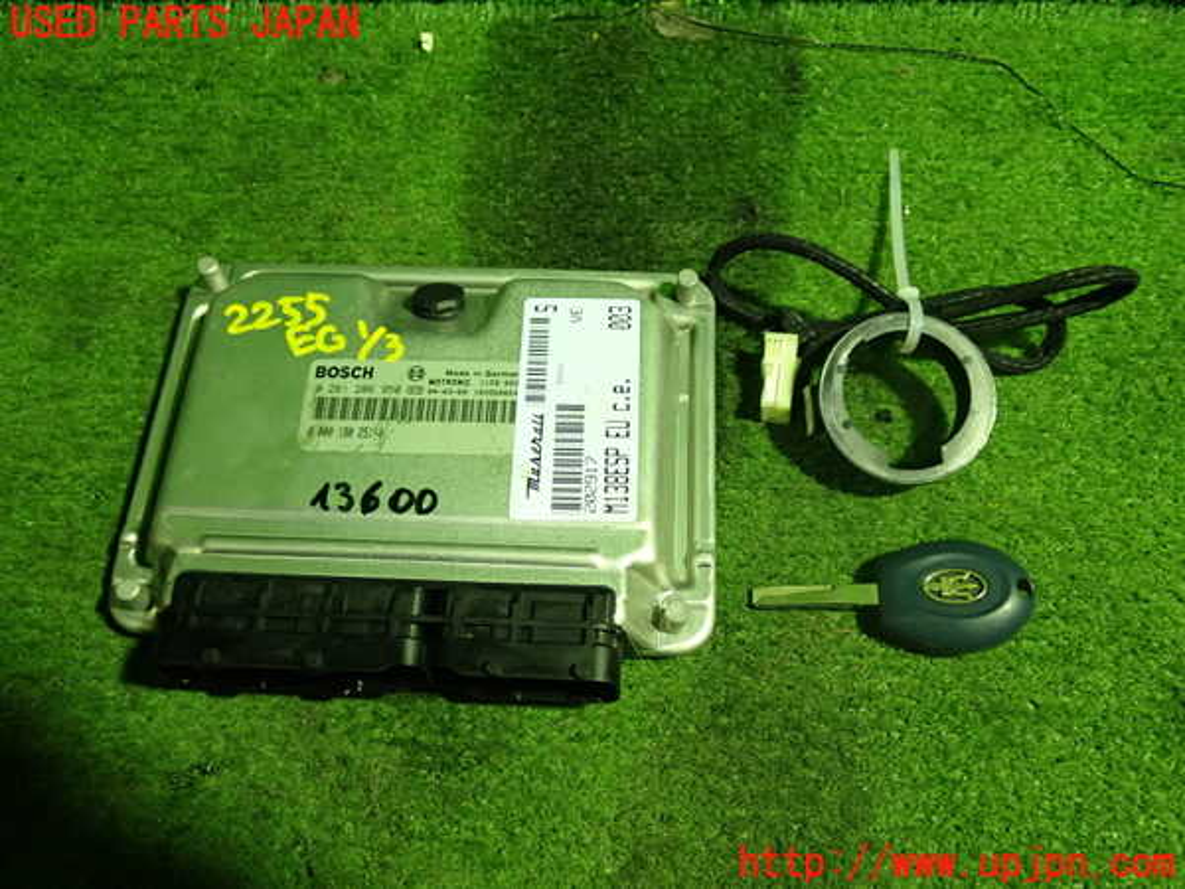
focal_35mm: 32
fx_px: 1095
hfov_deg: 56.8
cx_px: 592
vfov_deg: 44.2
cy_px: 444
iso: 320
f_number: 2.4
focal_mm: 5.79
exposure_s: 1/30
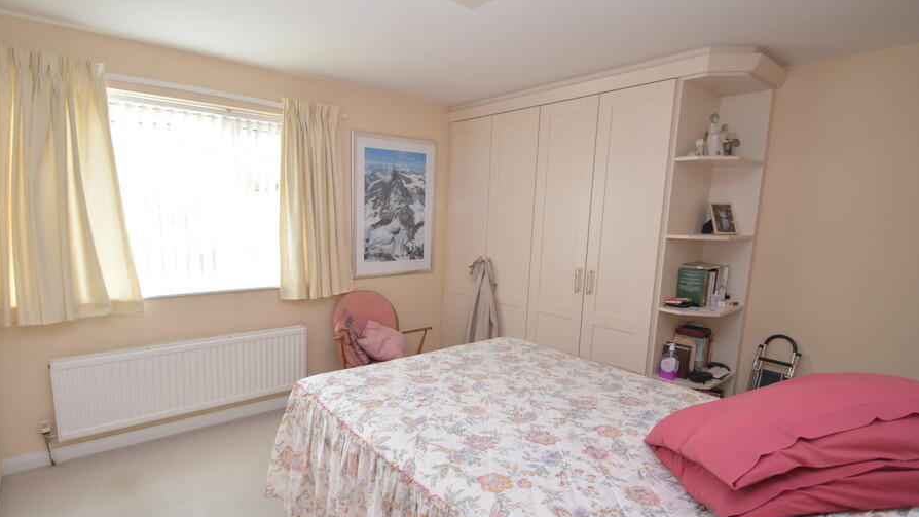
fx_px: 439
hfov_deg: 92.5
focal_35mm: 18
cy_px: 284
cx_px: 424
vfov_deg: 60.9
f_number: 5
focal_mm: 10
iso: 800
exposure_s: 1/60
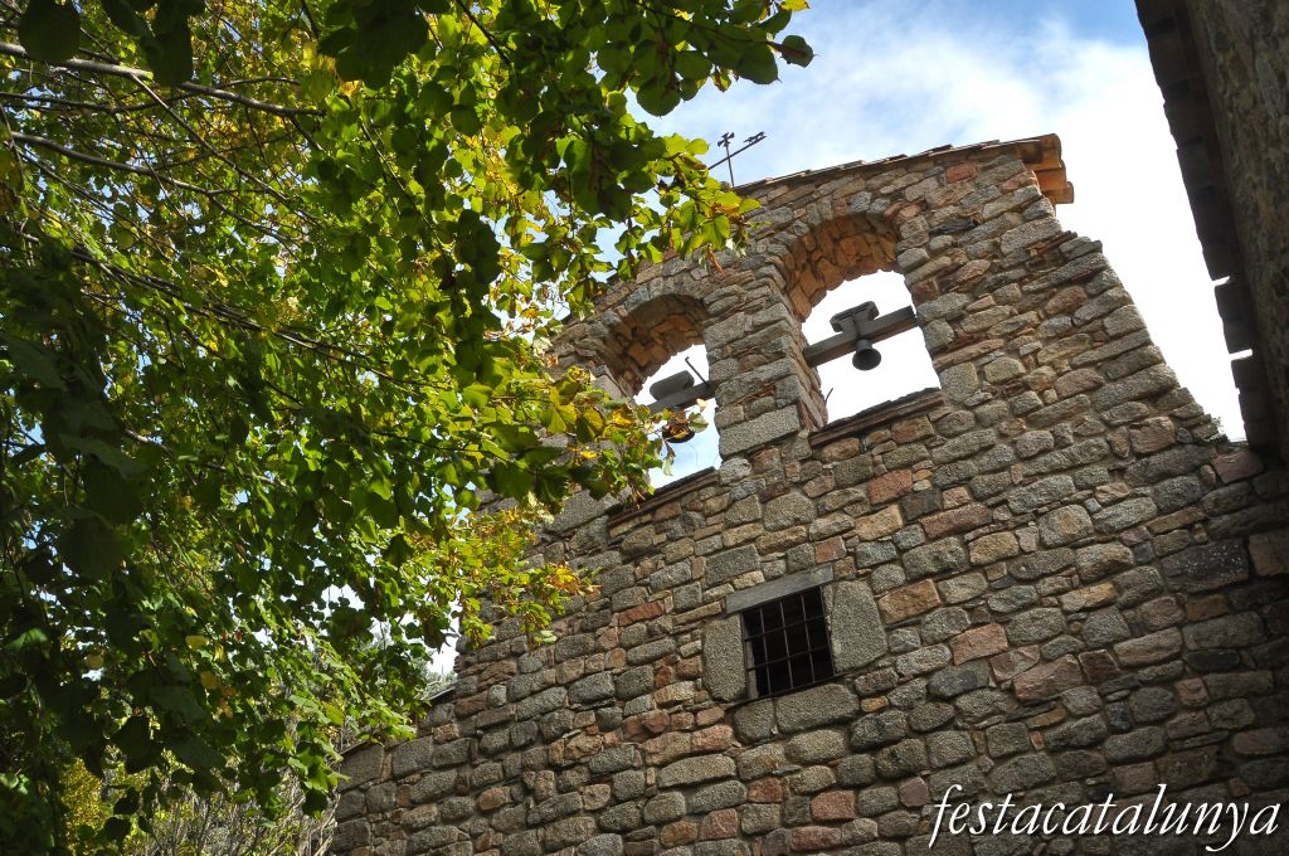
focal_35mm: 27
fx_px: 966
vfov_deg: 47.8
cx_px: 644
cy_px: 428
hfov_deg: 67.4
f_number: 10
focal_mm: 18
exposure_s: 1/400
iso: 500
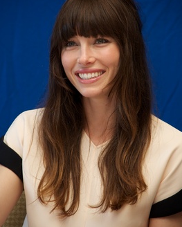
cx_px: 91
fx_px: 1190
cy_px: 111
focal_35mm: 177
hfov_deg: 8.7
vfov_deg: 10.9
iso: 800
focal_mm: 155
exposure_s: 1/60
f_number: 5.6
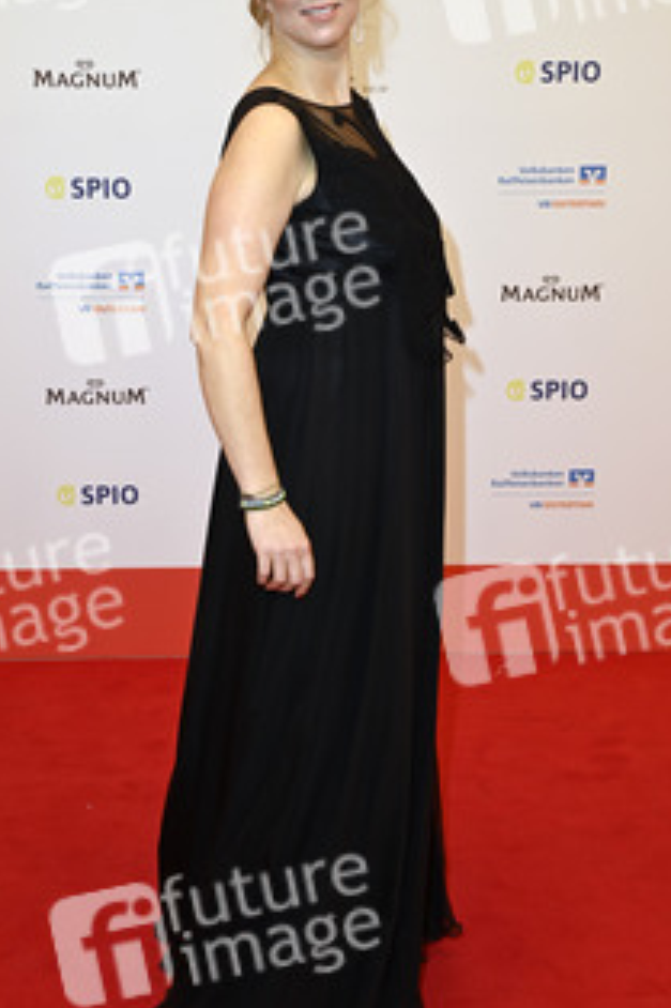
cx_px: 308
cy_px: 449
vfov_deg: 35.6
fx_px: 1567
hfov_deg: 24.2
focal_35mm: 56
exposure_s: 1/200
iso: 640
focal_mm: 44
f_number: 7.1
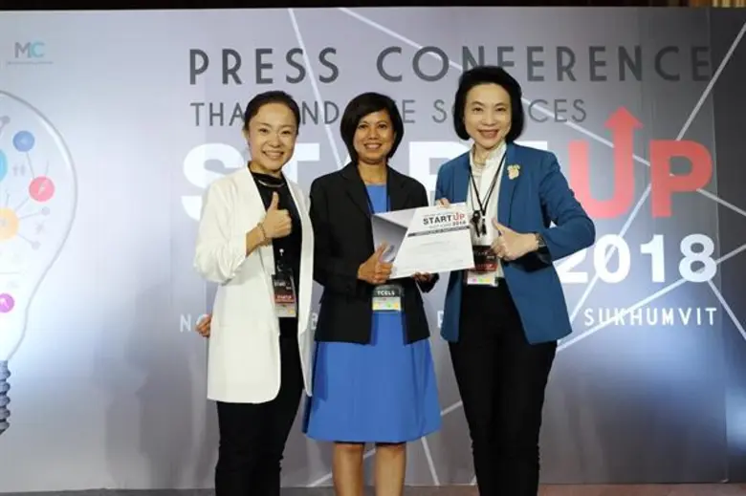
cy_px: 248
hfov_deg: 44.5
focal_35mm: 44
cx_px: 373
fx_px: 911
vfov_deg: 30.5
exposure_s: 1/30
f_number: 4.7
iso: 800
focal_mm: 29.5
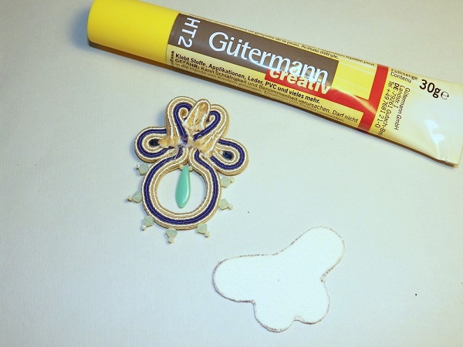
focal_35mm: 50
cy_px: 174
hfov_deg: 38.2
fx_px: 669
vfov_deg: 29.1
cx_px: 232
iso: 100
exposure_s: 1/160
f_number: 3.8
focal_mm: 9
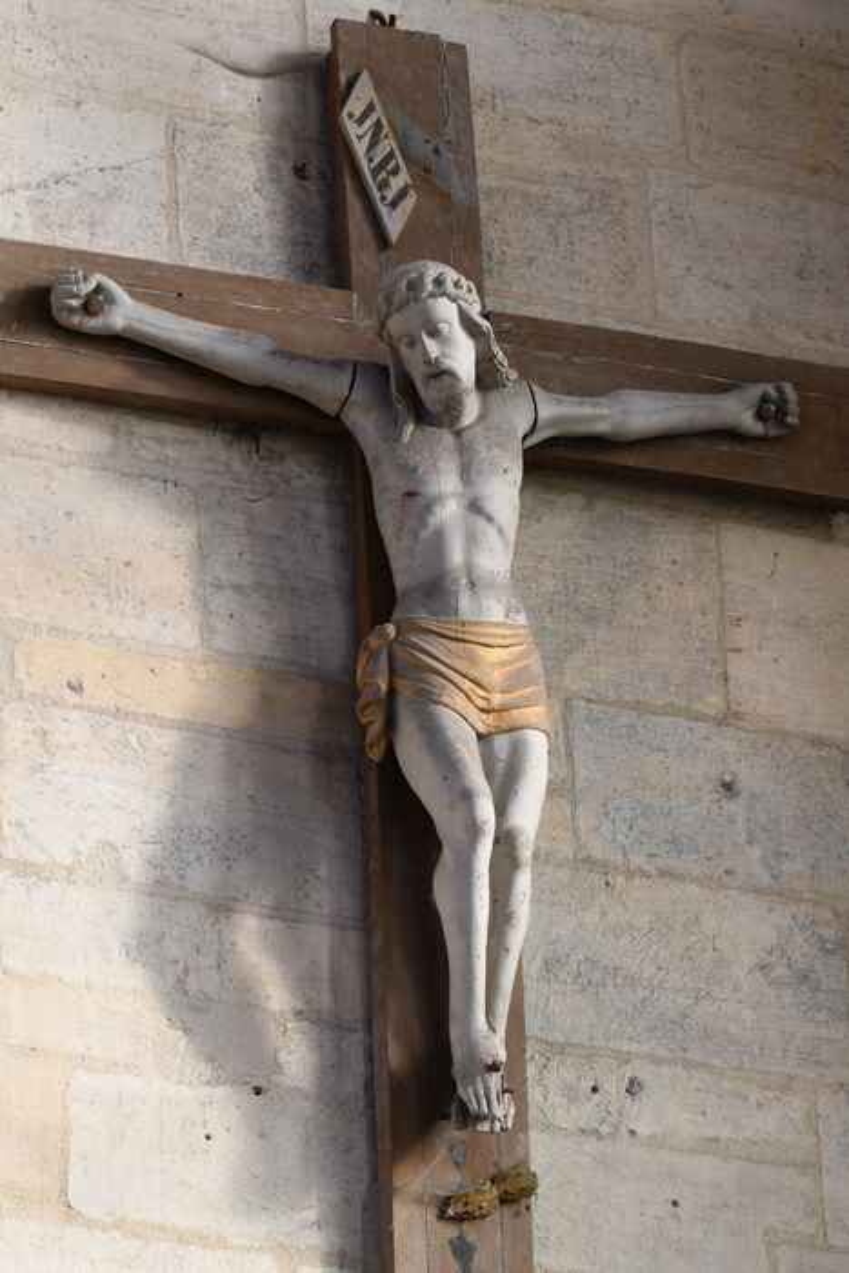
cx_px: 424
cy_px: 636
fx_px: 6364
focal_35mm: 180
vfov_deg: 11.4
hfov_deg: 7.6
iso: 64
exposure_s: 1/1.6
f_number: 13
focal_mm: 180
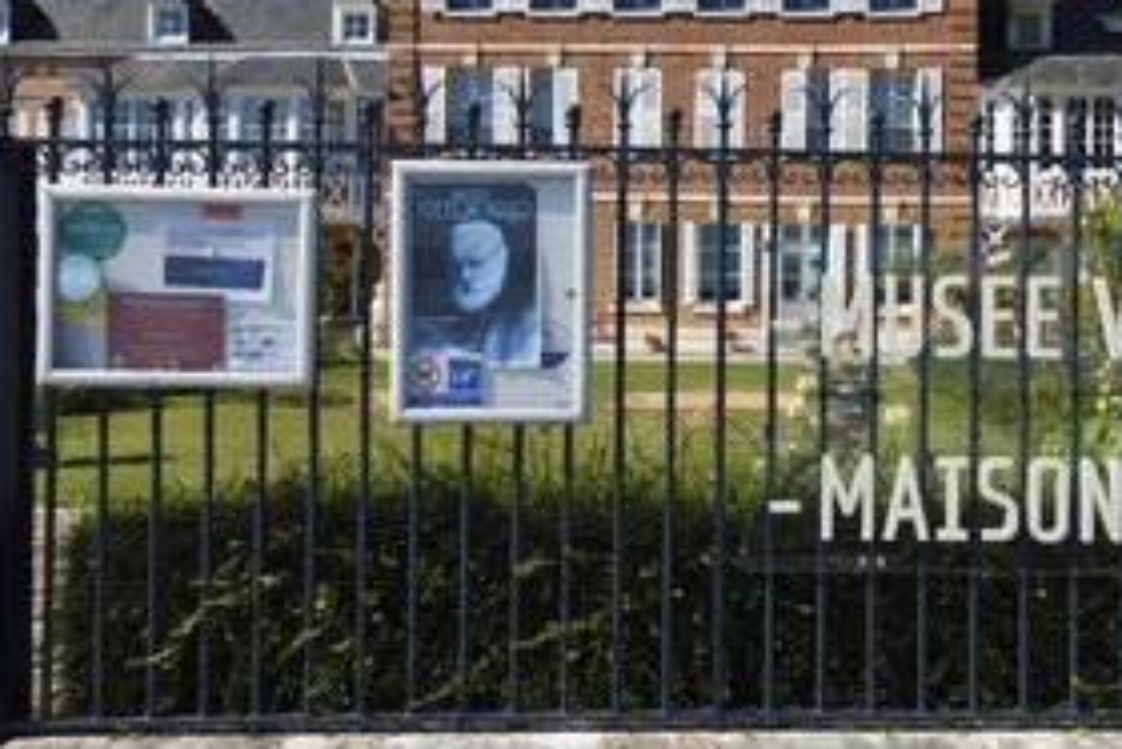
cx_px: 797
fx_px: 1403
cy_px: 272
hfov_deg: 42.6
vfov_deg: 29.8
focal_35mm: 45
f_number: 11
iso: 200
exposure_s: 1/250
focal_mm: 30
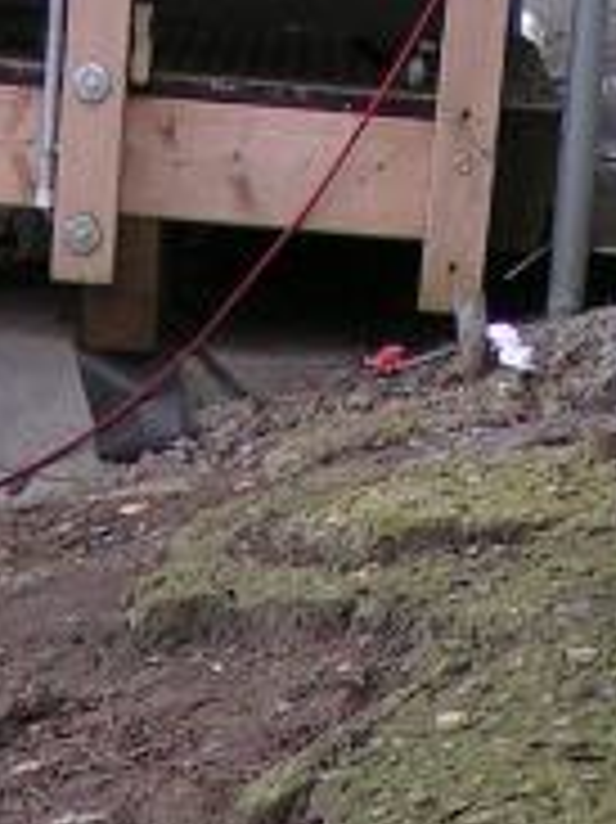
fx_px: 4680
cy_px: 1508
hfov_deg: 7.5
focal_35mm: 197
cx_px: 360
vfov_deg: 9.5
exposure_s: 1/50
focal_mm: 6.9
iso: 50
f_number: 3.2
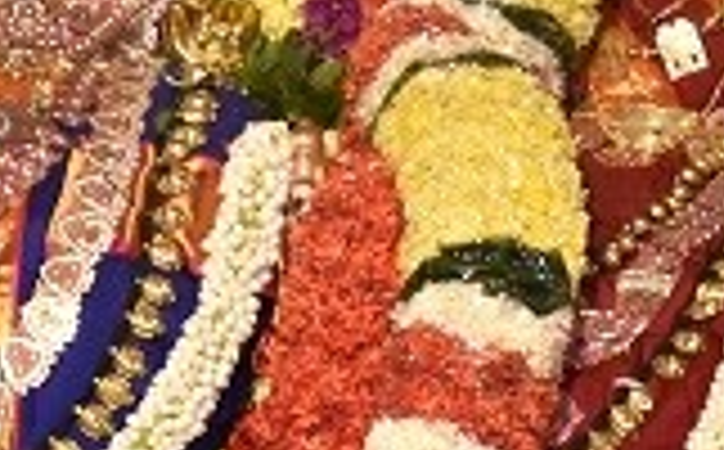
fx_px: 5397
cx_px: 265
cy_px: -45
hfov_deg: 7.7
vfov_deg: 4.8
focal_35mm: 274
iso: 2000
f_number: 10
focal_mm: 48
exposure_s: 1/100
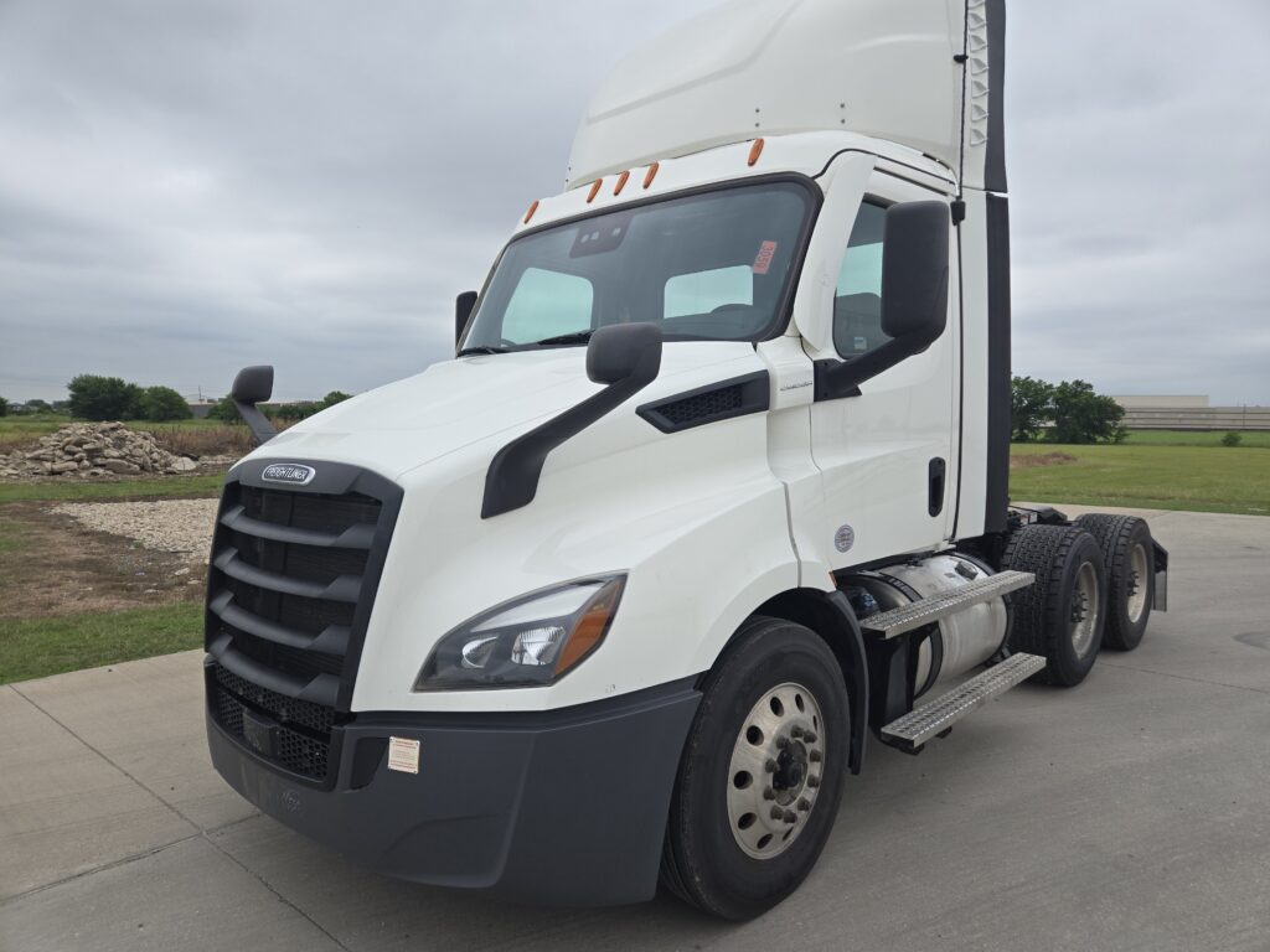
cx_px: 635
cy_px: 476
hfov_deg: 73.9
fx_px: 844
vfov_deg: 58.9
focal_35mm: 23
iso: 25
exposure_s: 1/1962
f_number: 1.8
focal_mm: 5.4
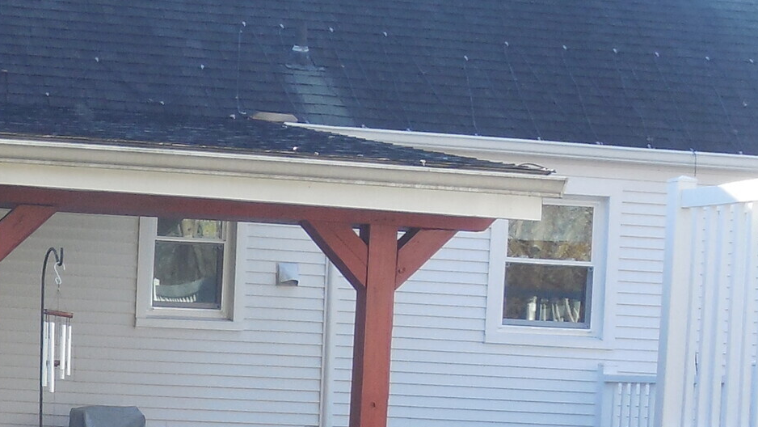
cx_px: -48
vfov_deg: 11.2
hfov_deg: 19.3
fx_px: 2151
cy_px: 484
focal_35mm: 107
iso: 125
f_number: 3.8
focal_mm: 5.3
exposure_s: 1/160
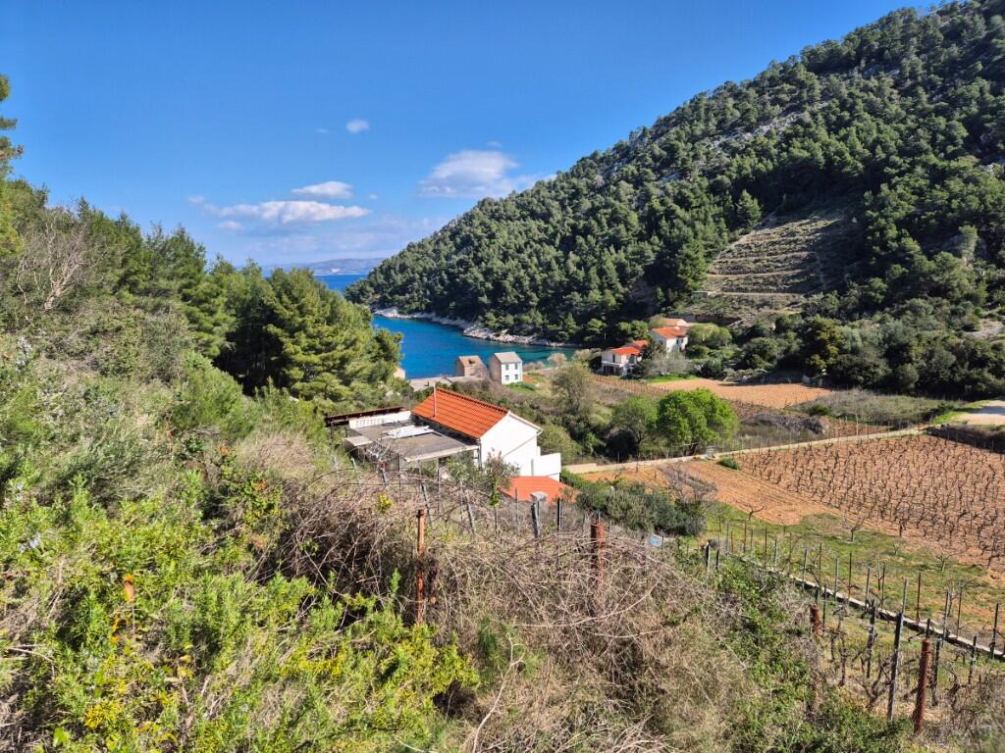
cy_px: 376
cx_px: 502
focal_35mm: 23
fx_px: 668
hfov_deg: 73.9
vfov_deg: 58.9
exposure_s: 1/1516
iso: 25
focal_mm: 5.4
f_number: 1.8
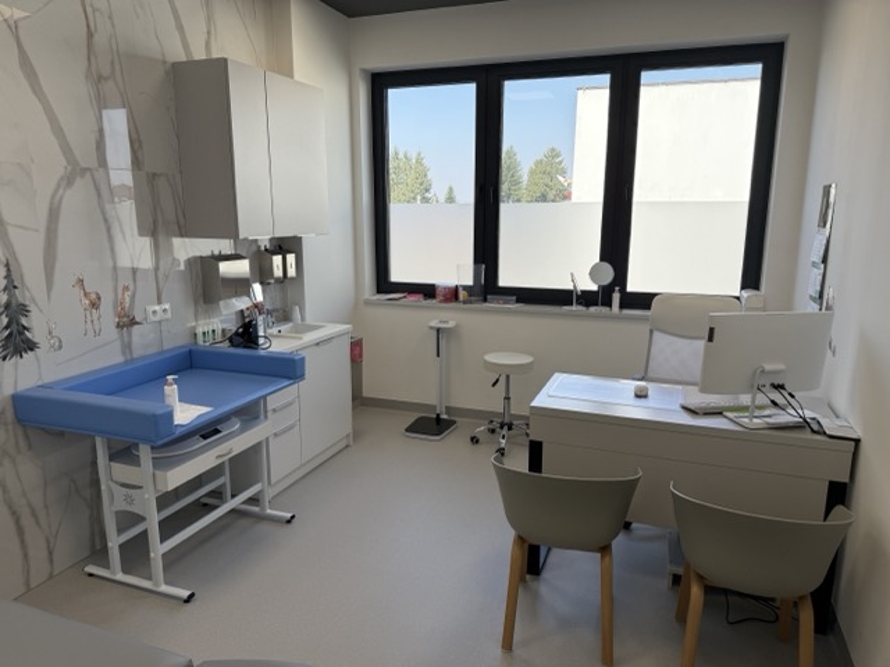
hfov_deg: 71.6
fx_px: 617
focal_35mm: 24
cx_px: 445
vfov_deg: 56.8
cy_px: 334
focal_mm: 6.76
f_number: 1.78
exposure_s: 1/888
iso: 100
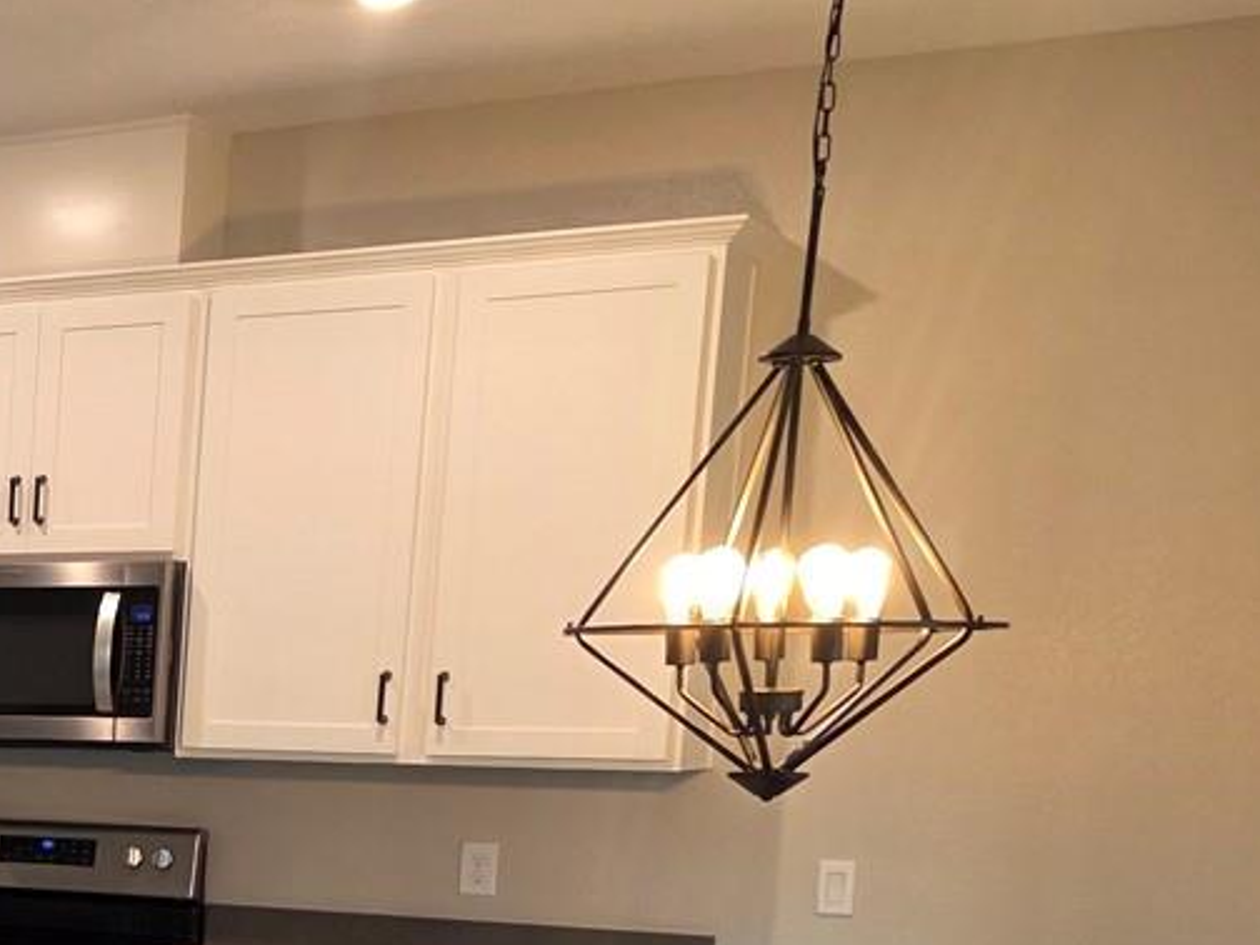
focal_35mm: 73
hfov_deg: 22.1
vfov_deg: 19.2
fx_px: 2657
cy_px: 1095
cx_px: -628
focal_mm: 6.3
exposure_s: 1/120
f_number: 1.7
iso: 320
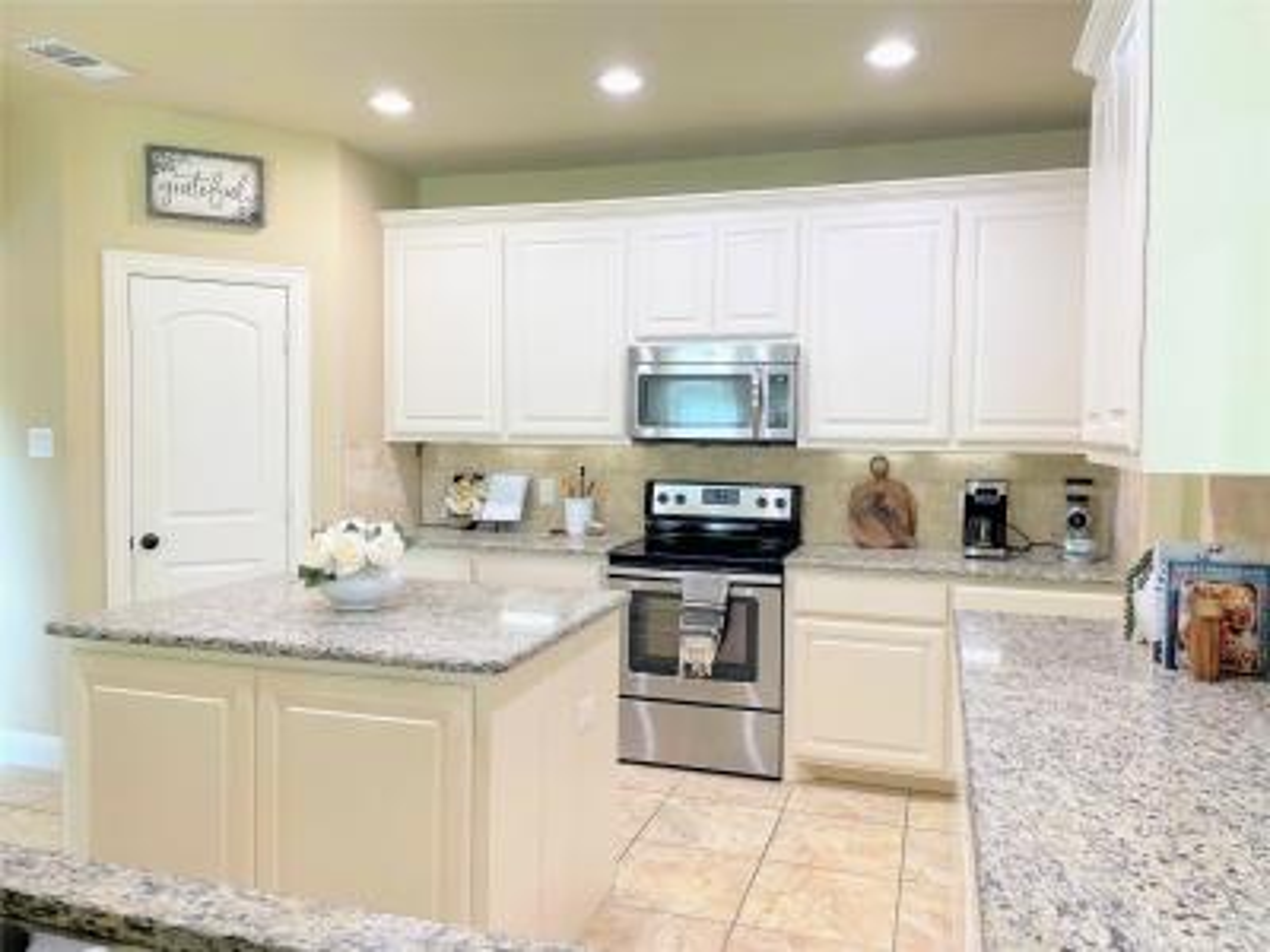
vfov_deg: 53.1
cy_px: 476
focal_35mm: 26
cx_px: 635
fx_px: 954
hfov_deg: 67.3
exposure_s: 1/111
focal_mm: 4.2
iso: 100
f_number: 1.6
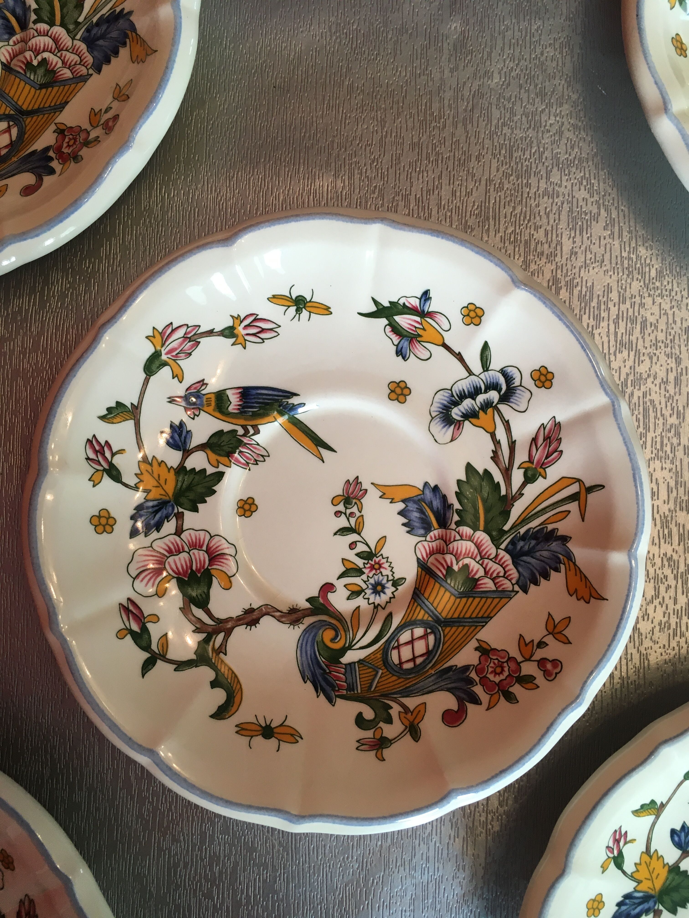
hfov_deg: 48.2
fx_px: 770
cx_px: 344
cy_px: 459
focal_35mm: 29
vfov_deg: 61.7
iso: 40
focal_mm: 4.15
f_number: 2.2
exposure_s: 1/33
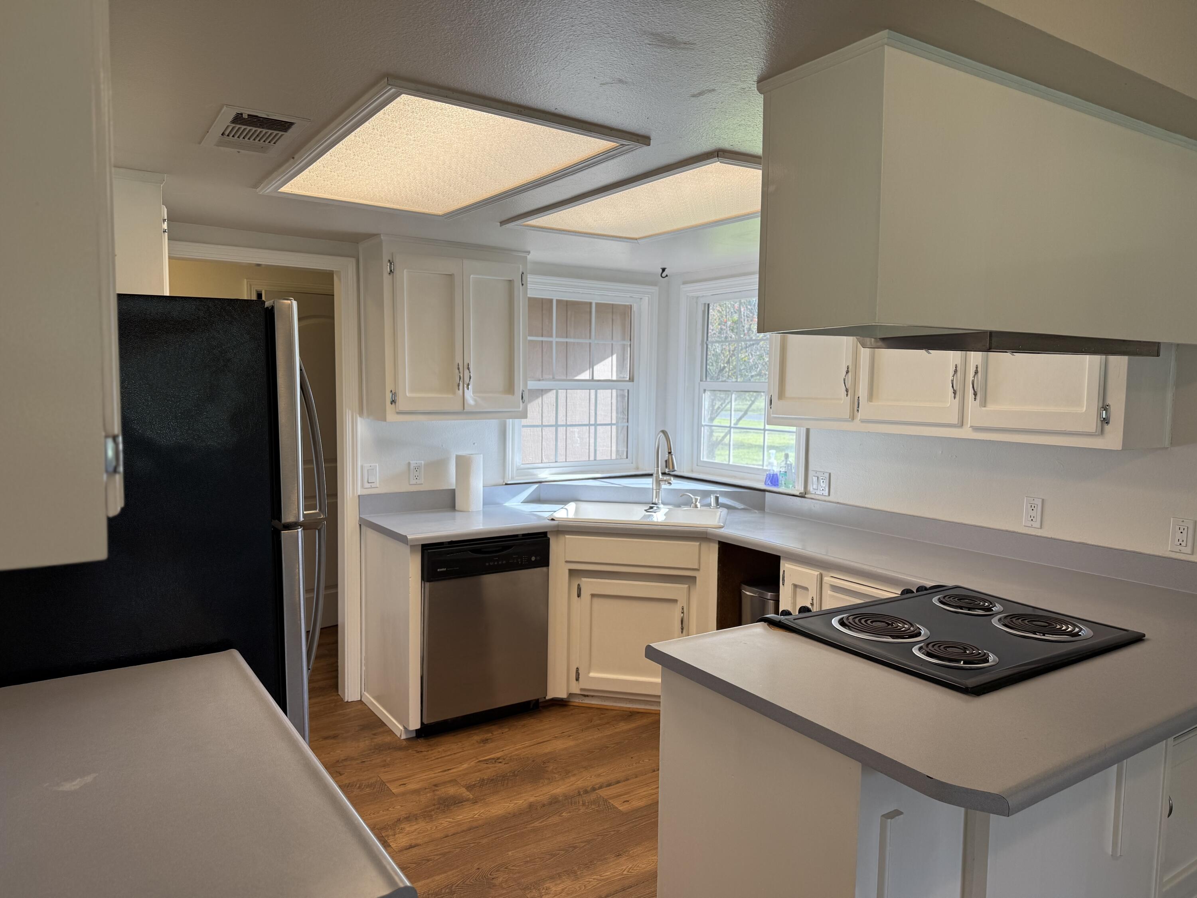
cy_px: 449
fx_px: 830
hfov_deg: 71.6
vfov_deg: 56.8
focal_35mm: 24
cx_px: 598
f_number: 1.78
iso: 64
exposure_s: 1/169
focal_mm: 6.76
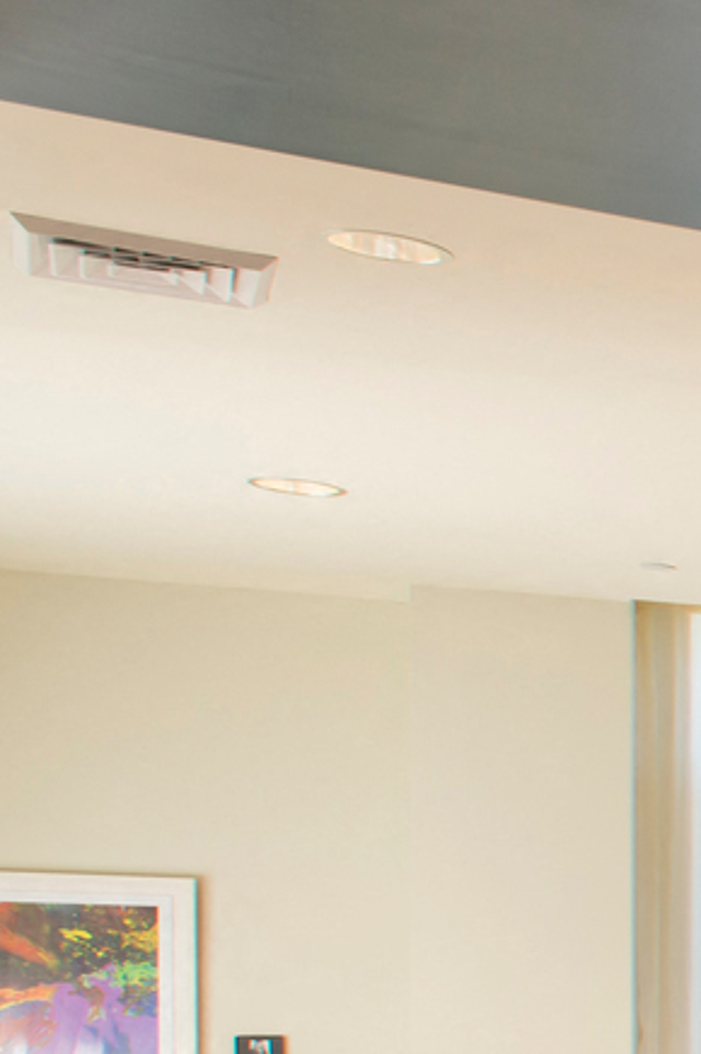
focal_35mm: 94
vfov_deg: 20.9
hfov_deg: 9.2
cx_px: 2458
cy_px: 1082
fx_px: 2750
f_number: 13
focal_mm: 20
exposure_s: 1/10
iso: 400
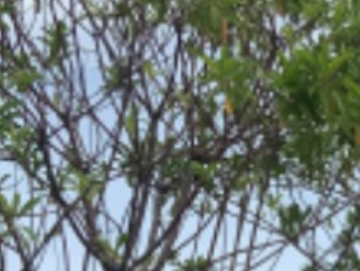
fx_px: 1385
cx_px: 509
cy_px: 473
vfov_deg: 10.6
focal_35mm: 133
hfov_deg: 14.0
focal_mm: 3
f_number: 1.8
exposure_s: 1/1984
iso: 16
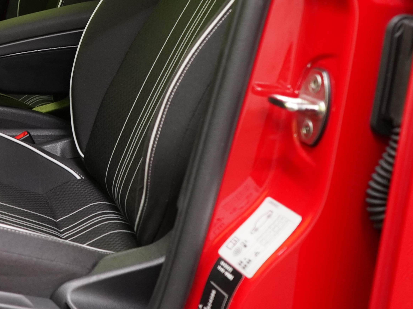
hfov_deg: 23.6
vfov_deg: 19.5
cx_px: -105
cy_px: 20
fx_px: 883
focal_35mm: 74
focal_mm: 30
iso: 1250
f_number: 5
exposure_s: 1/20
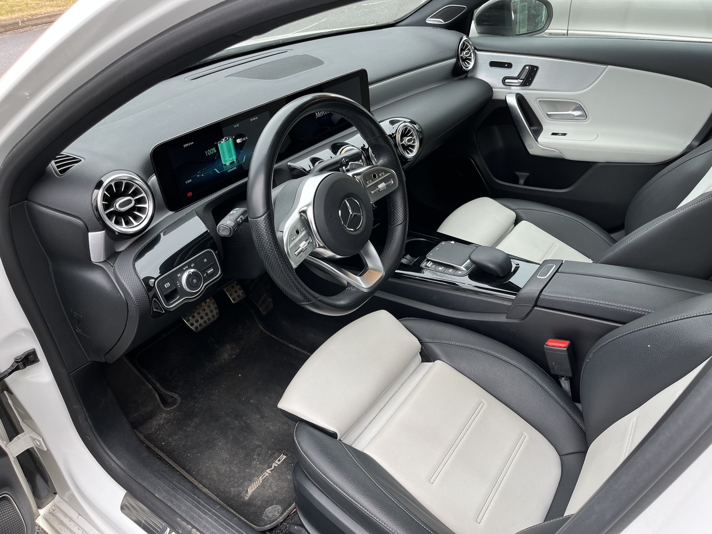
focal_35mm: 26
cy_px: 267
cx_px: 356
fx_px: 535
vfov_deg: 53.1
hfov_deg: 67.3
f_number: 1.6
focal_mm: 5.1
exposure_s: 1/121
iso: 50
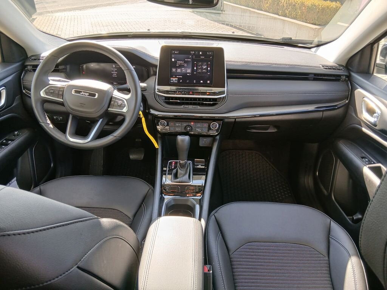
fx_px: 291
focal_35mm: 26
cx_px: 194
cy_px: 145
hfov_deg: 67.3
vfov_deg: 53.1
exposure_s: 1/50
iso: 80
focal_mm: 3.98
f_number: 1.8
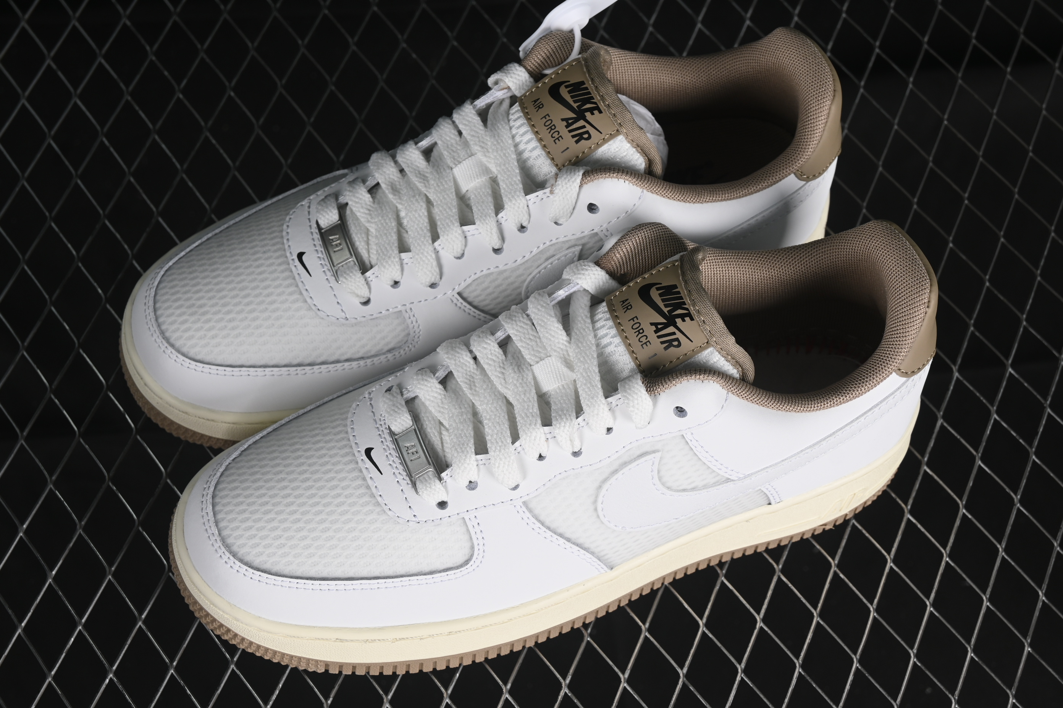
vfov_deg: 18.2
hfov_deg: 27.0
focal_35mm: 75
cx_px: 532
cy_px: 354
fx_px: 2214
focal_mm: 50
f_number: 8
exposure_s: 1/80
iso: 160
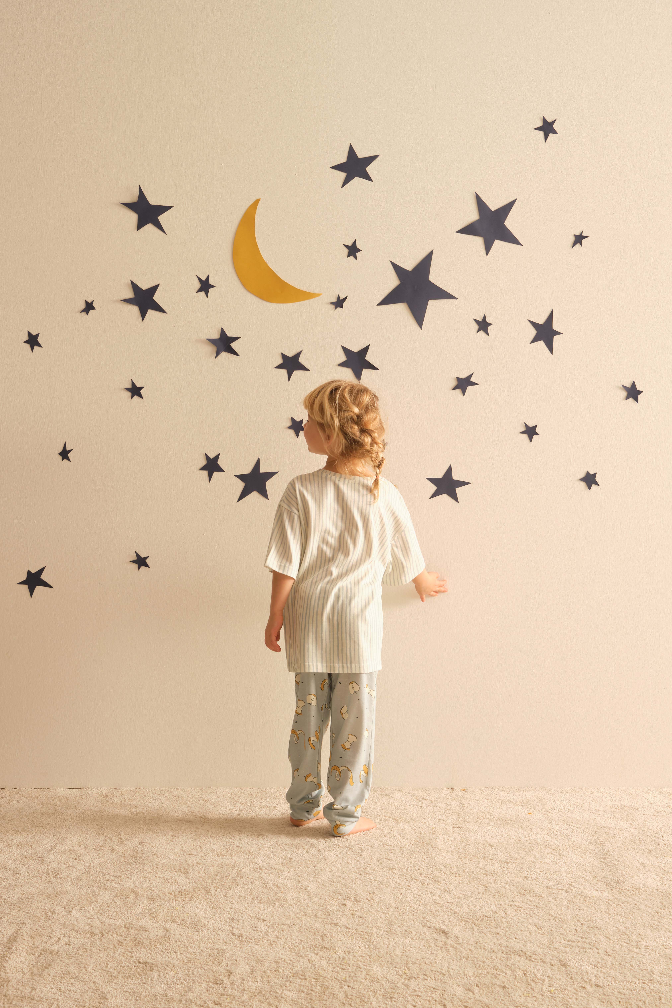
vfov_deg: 41.1
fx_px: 1344
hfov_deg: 28.1
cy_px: 504
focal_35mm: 48
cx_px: 336
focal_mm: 32.1
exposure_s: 1/160
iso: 200
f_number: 9
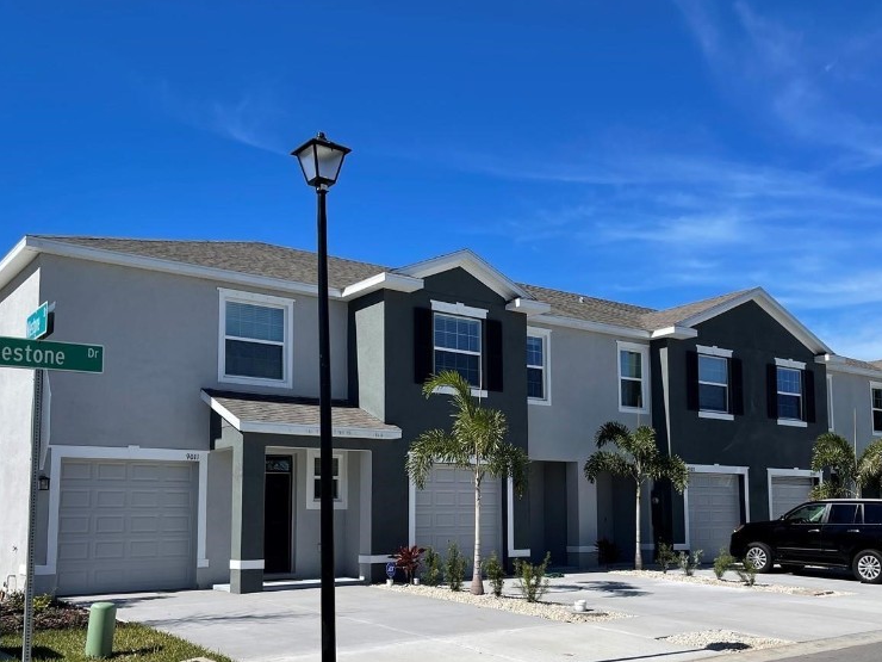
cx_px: 513
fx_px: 917
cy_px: 434
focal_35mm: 36
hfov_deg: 51.1
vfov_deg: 39.3
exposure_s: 1/4202
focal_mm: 5.1
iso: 32
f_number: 1.6
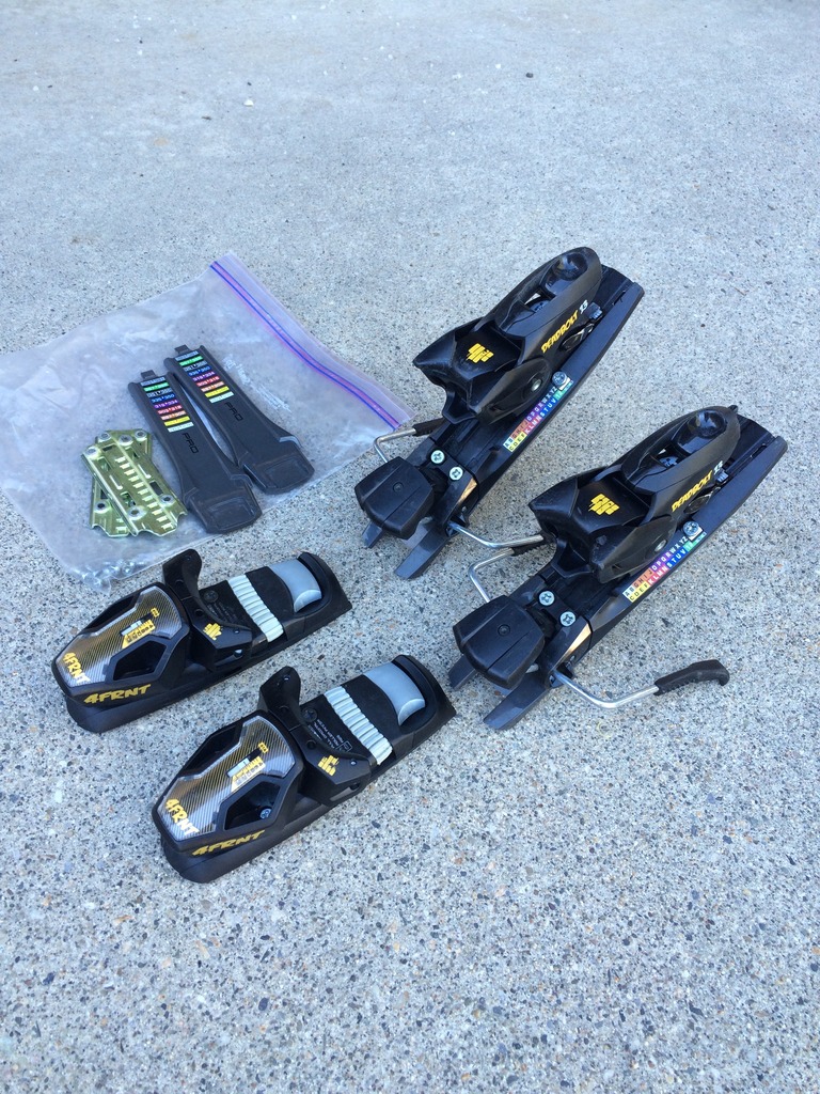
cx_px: 410
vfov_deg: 61.7
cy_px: 547
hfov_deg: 48.2
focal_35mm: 29
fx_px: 916
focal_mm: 4.15
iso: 50
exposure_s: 1/60
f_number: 2.2
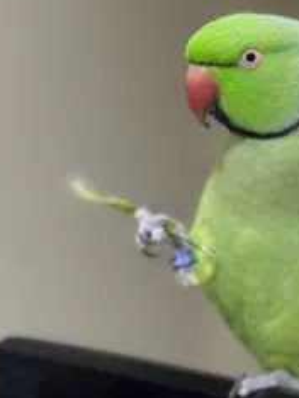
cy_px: 122
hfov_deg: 17.9
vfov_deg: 23.7
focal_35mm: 82
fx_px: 943
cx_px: 212
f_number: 1.78
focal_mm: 6.76
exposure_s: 1/60
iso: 200
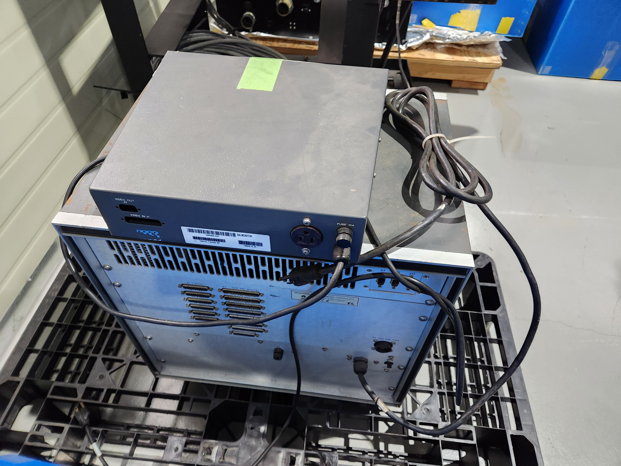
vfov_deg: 58.9
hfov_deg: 73.9
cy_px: 233
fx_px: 413
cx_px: 310
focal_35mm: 23
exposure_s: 1/120
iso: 640
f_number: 1.8
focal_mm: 5.4
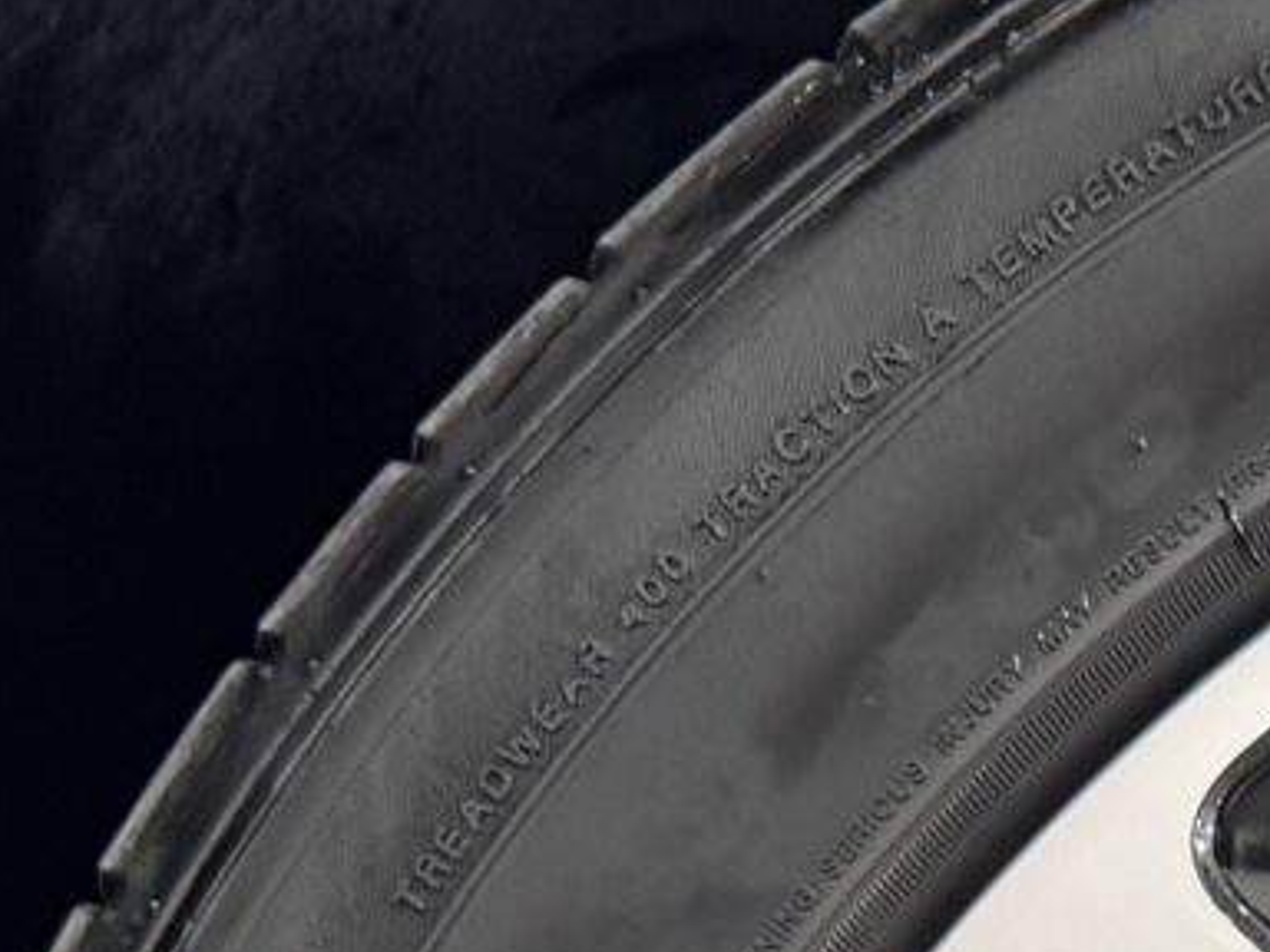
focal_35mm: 160
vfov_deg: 8.3
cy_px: 2532
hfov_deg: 11.6
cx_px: 2103
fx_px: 5870
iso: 200
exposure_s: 1/81
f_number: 1.78
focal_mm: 6.76
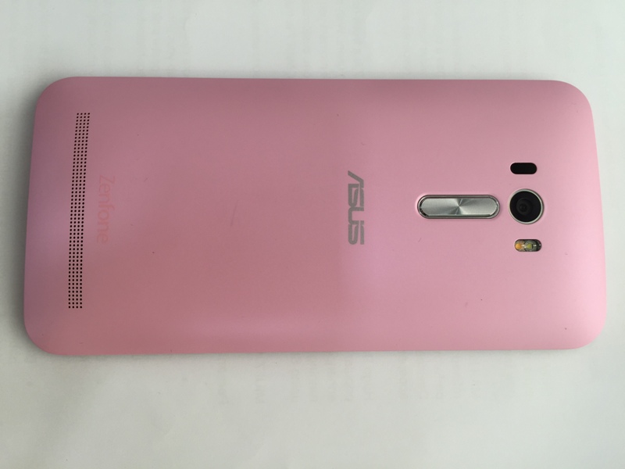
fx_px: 524
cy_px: 234
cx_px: 312
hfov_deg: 61.7
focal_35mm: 29
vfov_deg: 48.2
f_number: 2.2
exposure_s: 1/50
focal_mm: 4.15
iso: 32
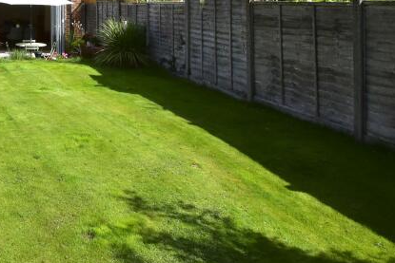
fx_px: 406
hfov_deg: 44.5
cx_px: 5
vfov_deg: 32.6
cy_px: -10
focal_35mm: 37
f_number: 8
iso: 640
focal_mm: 10
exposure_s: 1/1000
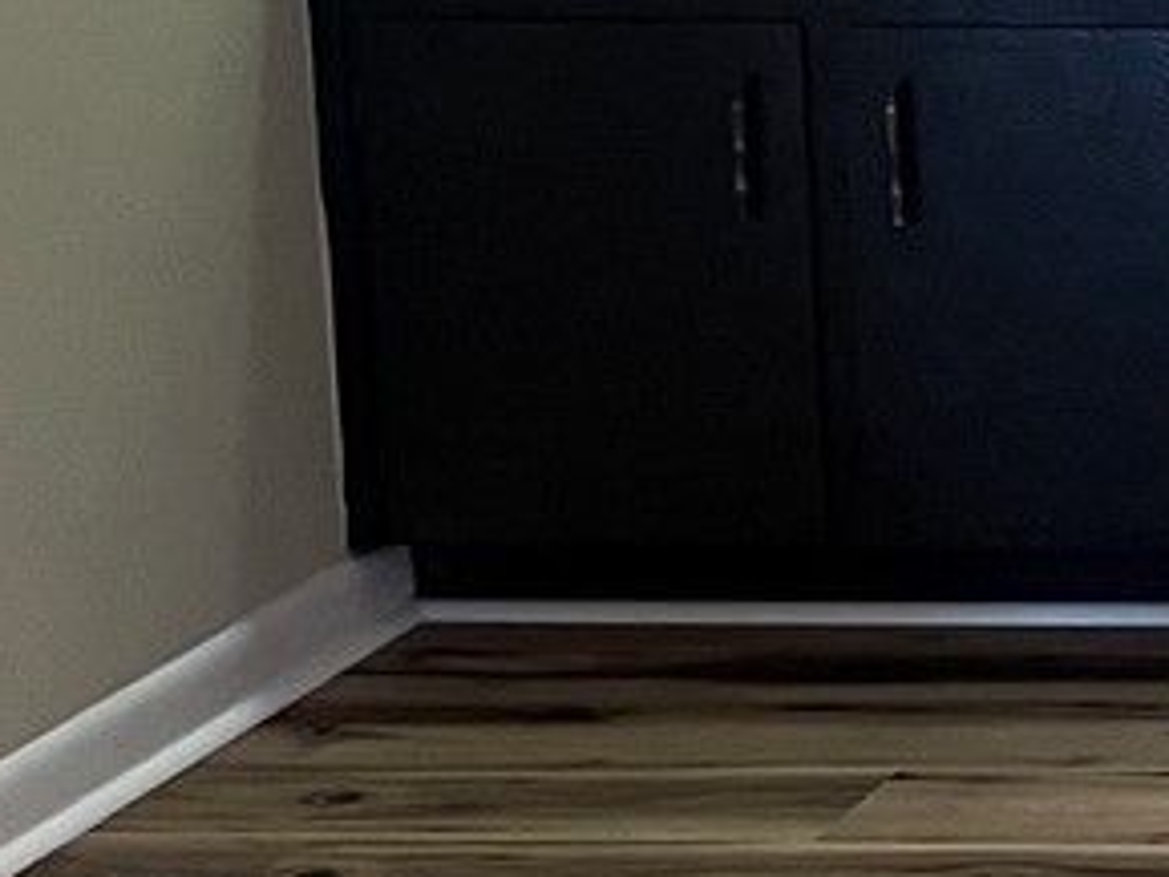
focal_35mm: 144
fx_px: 4865
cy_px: -327
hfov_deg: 11.1
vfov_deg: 10.1
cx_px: 2965
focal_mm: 5.1
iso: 200
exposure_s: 1/60
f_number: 1.6
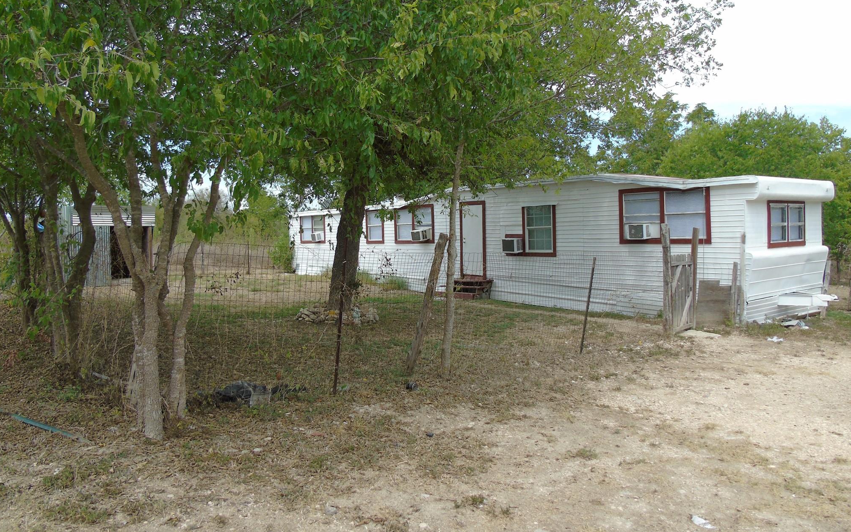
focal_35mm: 27
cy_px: 241
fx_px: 626
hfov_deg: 68.4
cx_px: 423
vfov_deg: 46.0
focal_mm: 4.4
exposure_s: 1/400
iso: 80
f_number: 3.4
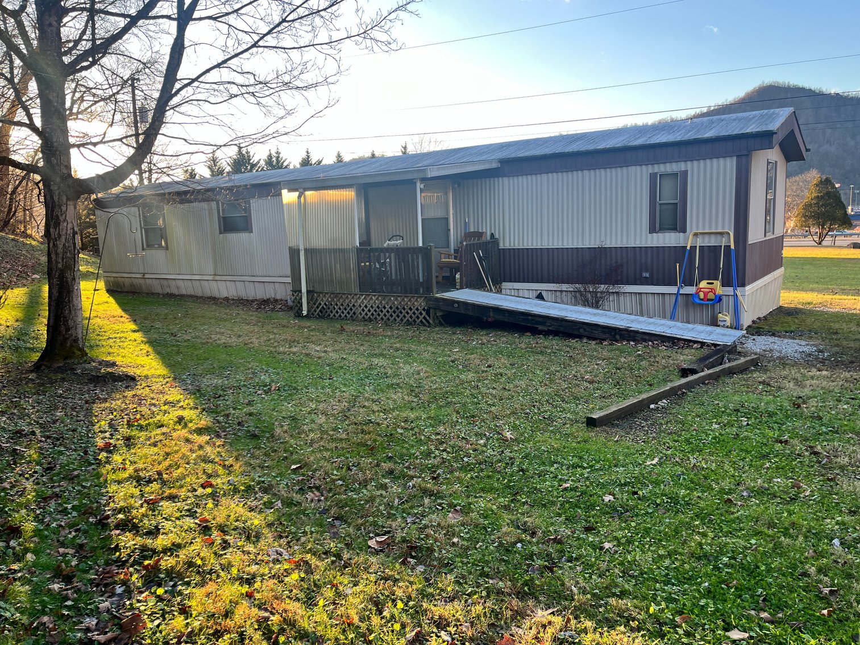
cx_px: 430
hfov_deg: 67.3
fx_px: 646
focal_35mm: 26
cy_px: 322
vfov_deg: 53.1
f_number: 1.6
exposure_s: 1/261
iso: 40
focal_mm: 5.1
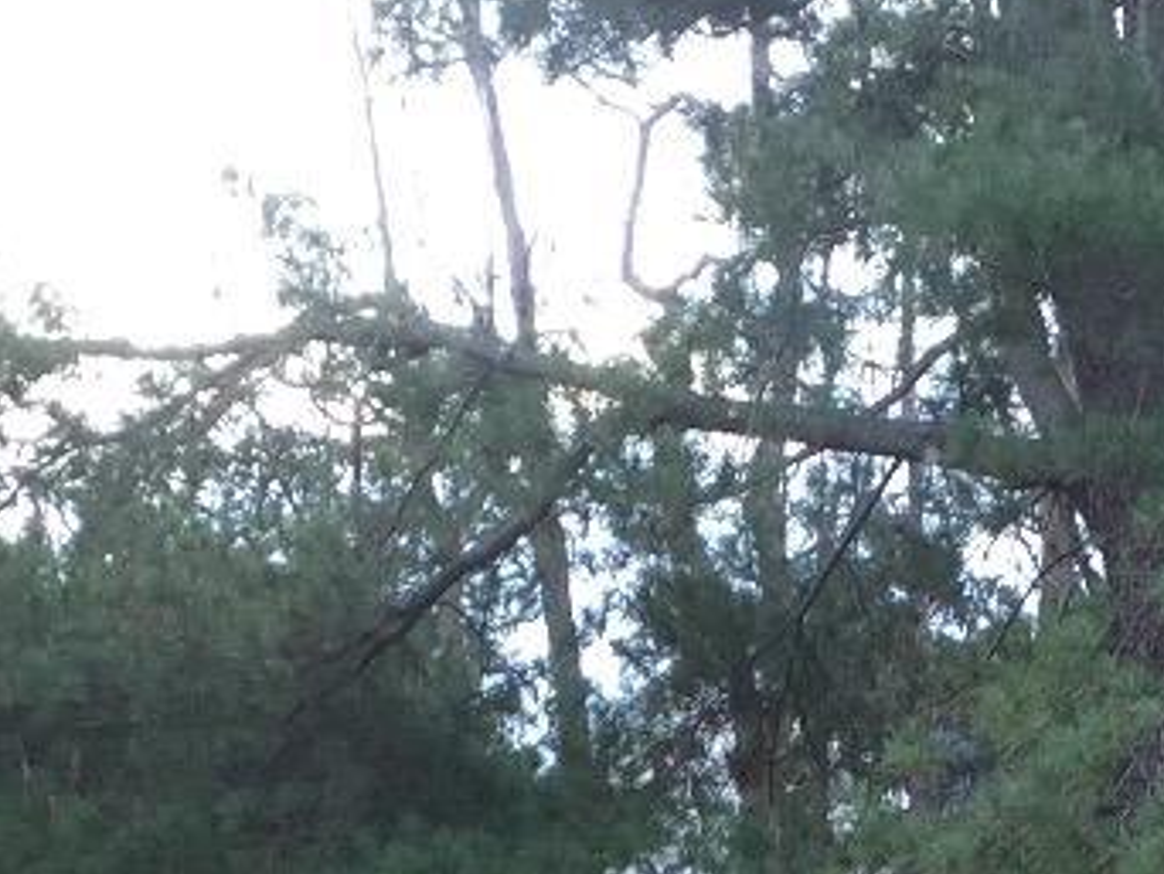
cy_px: 1734
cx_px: 810
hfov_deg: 16.1
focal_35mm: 122
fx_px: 4105
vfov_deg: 11.1
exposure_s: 1/60
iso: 32
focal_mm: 4.15
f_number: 2.2
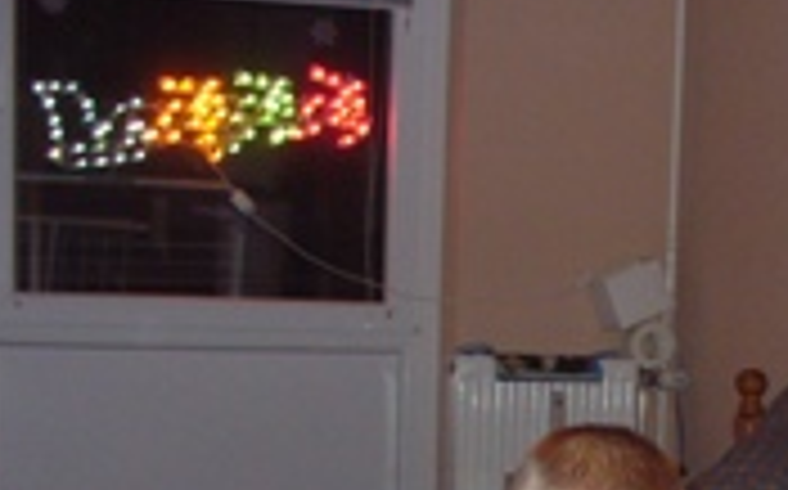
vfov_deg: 12.6
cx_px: 887
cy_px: 616
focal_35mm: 101
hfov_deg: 19.6
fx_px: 2167
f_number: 2.8
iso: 160
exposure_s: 1/30
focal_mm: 6.1
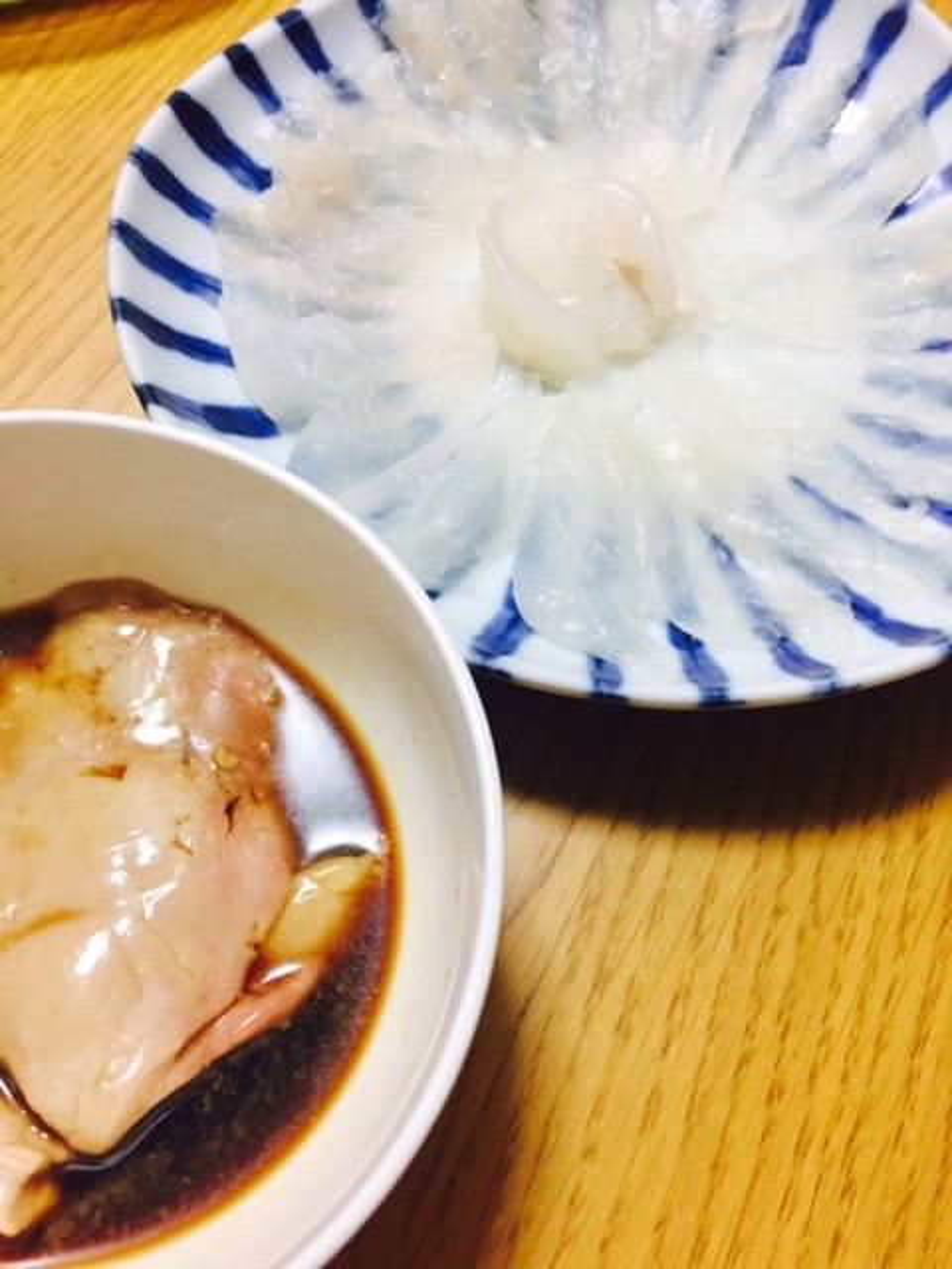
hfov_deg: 48.2
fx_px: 1063
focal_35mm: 29
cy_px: 634
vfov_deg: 61.7
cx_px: 476
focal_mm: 4.15
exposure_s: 1/30
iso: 125
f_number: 2.2
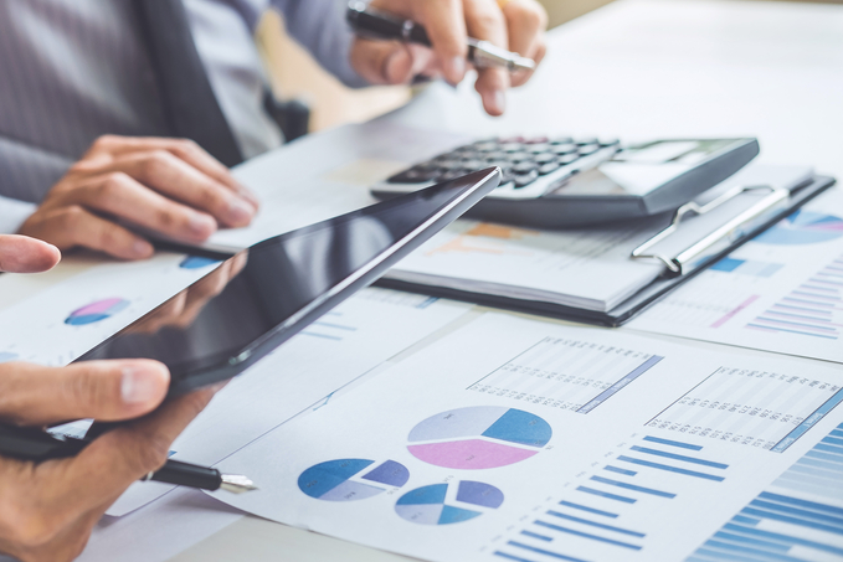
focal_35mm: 78
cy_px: 260
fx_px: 1827
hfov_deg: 25.8
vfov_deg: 17.5
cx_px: 267
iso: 200
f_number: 2.8
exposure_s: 1/100
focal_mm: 35
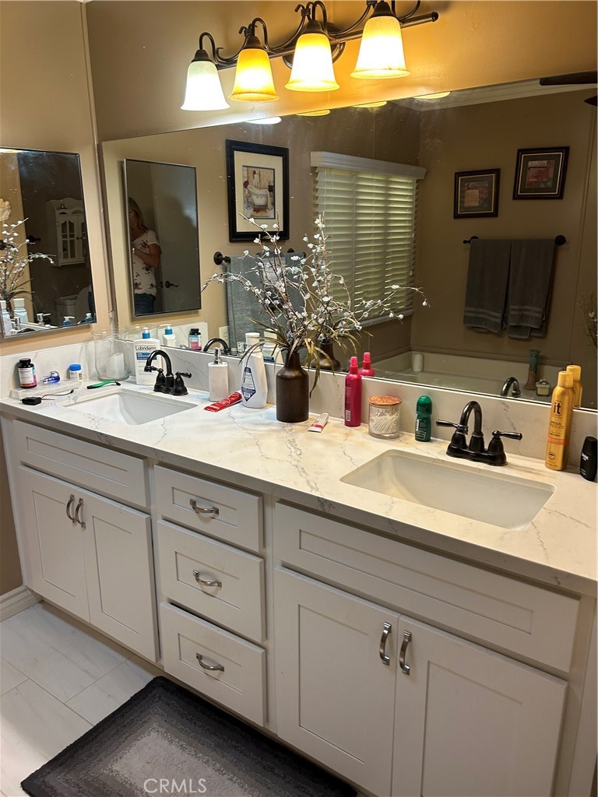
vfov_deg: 67.3
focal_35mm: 26
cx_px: 299
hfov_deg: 53.1
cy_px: 398
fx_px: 599
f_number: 1.5
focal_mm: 5.7
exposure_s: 1/120
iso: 125
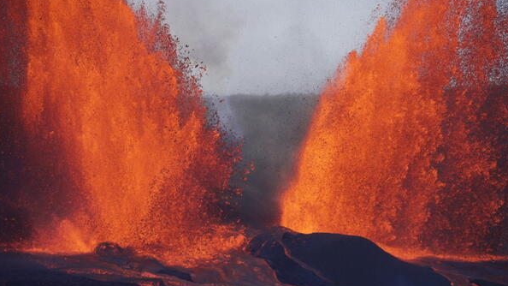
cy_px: 138
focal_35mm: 126
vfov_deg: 9.6
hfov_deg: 17.0
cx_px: 254
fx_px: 1697
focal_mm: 119
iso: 1250
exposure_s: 1/2500
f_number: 5.6
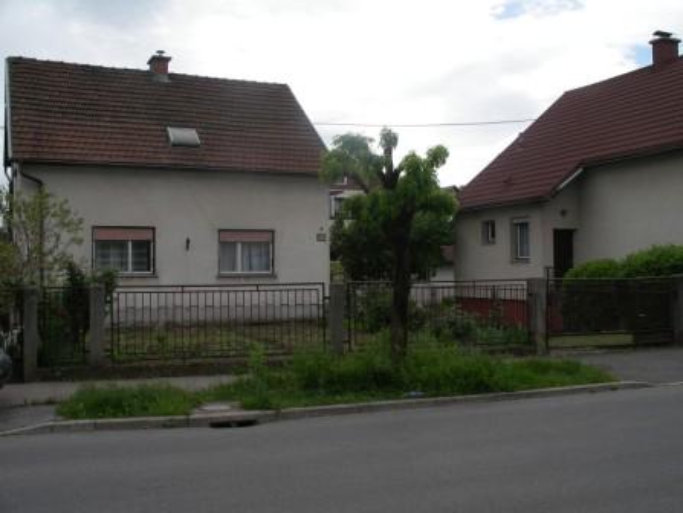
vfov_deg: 38.7
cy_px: 256
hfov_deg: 50.1
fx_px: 731
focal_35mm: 37
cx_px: 342
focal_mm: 7.8
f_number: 7.8
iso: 80
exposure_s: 1/125
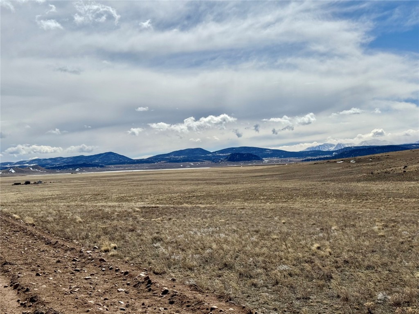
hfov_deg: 39.7
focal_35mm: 48
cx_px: 210
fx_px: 581
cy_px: 157
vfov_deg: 30.3
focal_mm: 6.76
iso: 64
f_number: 1.78
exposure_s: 1/15385
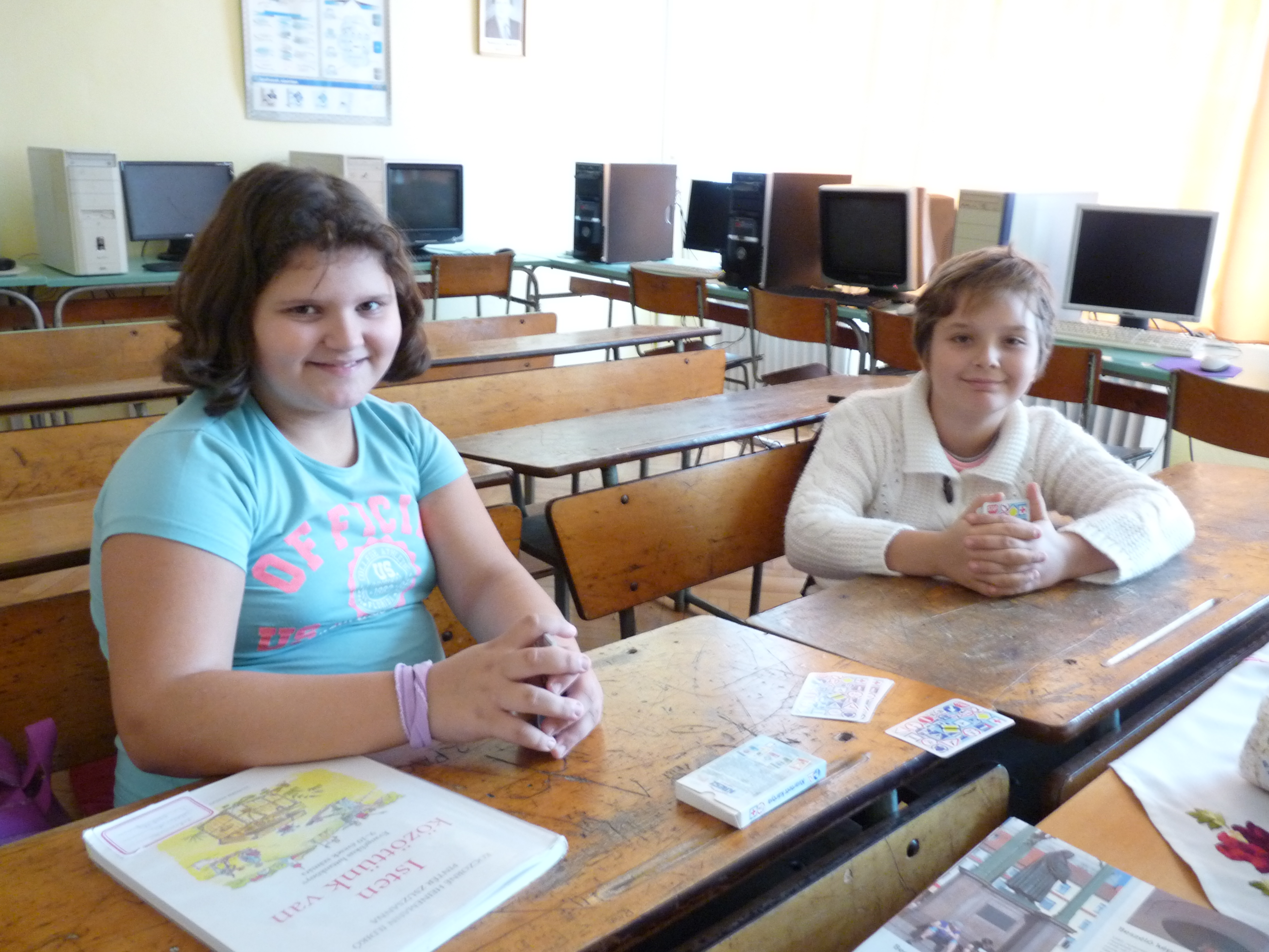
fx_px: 990
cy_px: 476
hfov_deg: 65.3
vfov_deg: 51.4
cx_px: 634
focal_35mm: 27
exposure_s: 1/13
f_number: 2.8
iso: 400
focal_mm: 4.8
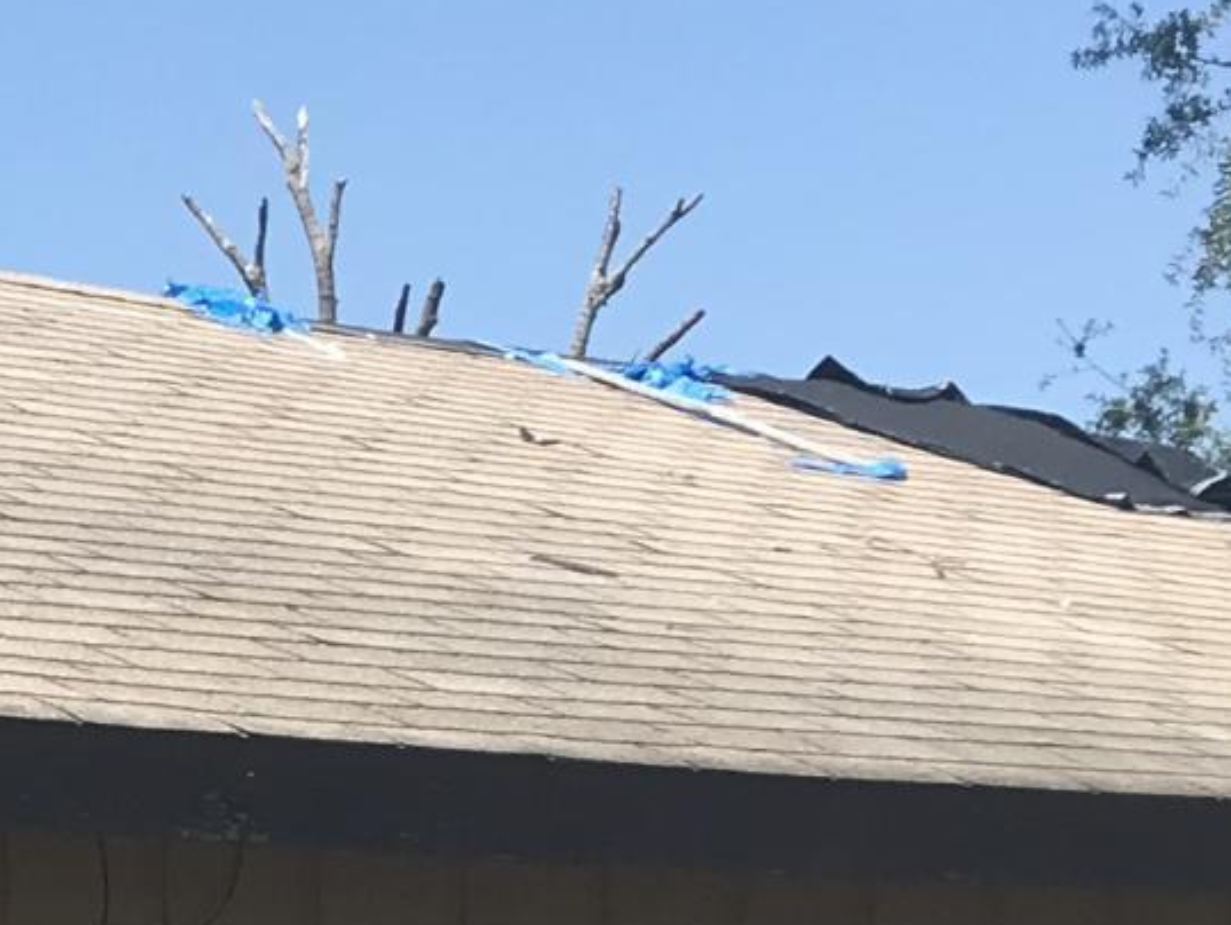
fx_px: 5550
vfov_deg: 9.3
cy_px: 1355
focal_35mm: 156
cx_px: -725
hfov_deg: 12.0
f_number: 1.8
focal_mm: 3.99
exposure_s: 1/1650
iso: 20
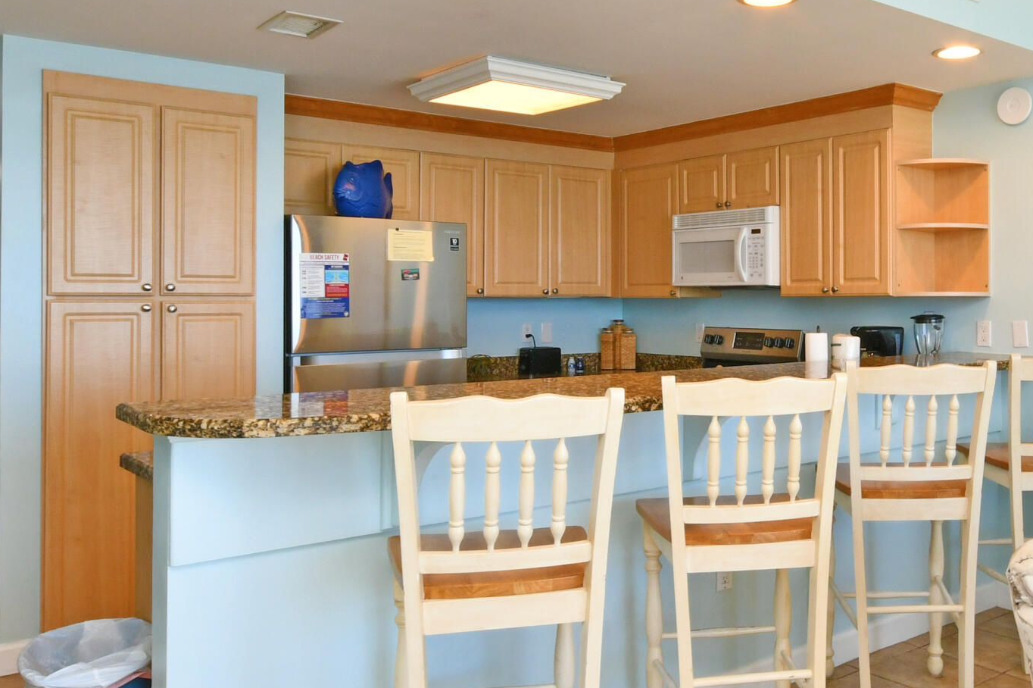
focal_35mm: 33
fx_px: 946
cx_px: 683
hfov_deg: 56.1
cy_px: 298
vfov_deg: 39.9
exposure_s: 1/20
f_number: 14
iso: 400
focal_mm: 10
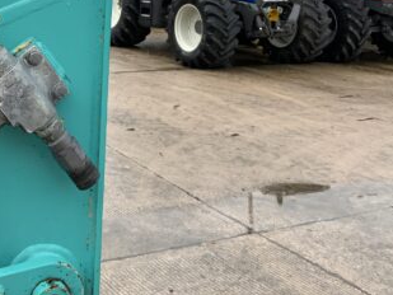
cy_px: 55
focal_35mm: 60
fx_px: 681
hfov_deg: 31.3
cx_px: 76
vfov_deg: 24.0
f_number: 1.8
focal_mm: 3
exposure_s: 1/409
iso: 16
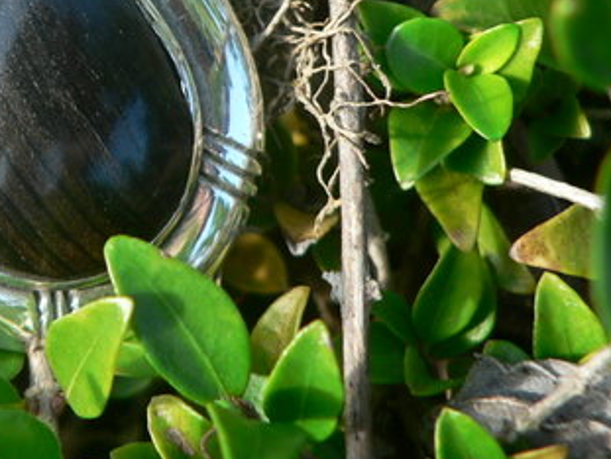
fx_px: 1308
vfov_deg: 19.5
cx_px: 41
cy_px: 24
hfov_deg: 25.3
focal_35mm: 74
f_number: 2.8
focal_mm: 6
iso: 80
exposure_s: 1/100
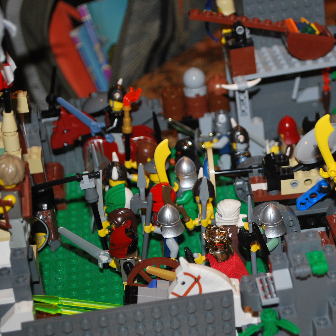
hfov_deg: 22.3
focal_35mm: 77
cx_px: 251
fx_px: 846
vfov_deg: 22.5
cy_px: 169
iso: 200
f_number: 5.3
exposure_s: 1/60
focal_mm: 40
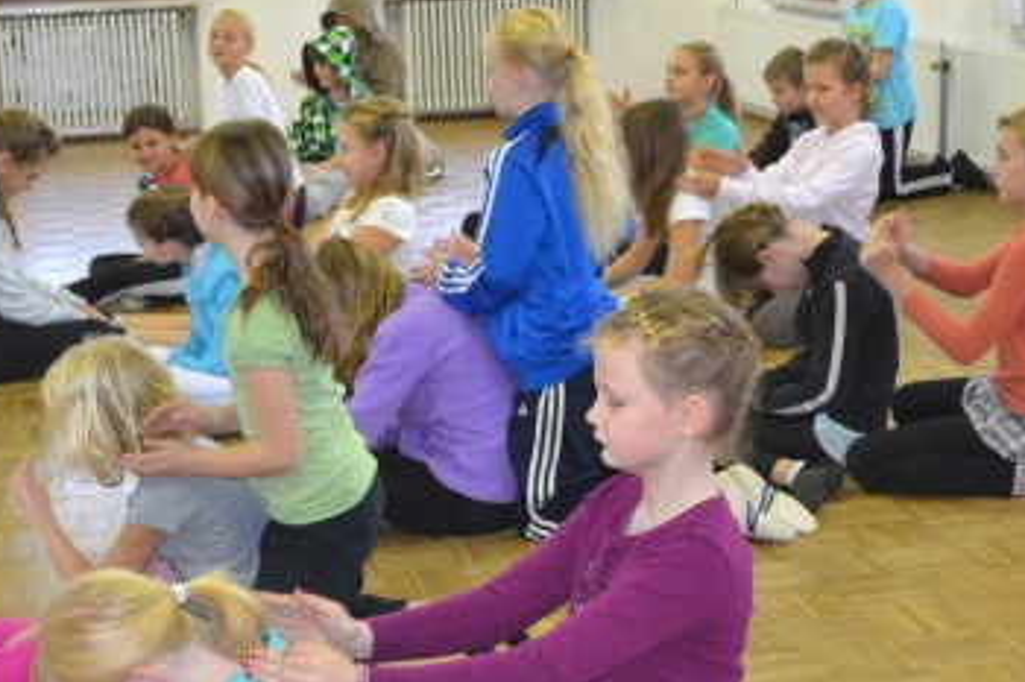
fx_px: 2049
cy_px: 383
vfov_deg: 18.9
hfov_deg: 28.1
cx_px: 507
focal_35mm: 72
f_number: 4.5
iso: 1100
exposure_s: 1/60
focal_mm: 28
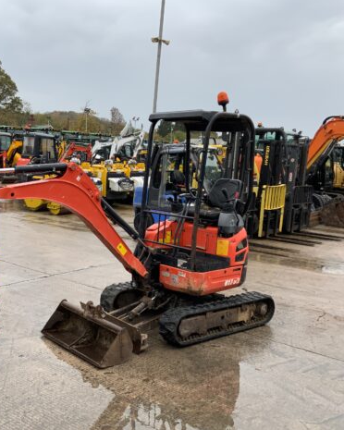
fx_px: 496
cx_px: 137
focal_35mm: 39
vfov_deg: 46.8
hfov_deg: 38.1
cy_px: 217
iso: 16
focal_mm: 3
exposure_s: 1/391
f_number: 1.8
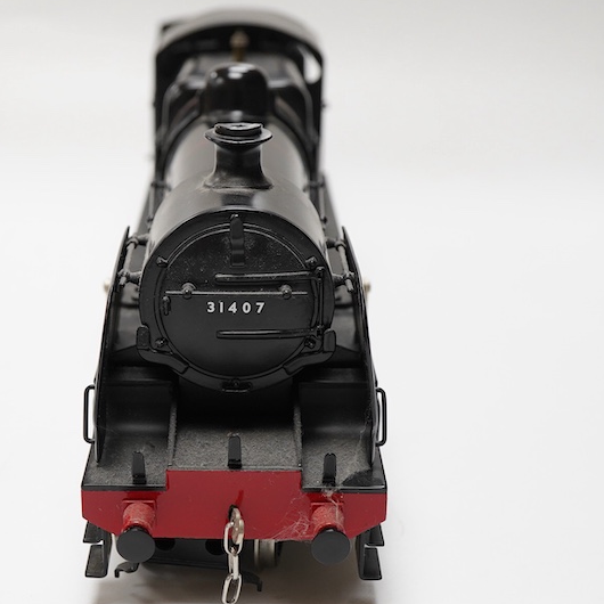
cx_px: 217
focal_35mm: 65
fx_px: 1283
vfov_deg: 26.5
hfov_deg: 26.4
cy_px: 338
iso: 1250
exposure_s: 1/125
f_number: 9
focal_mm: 30
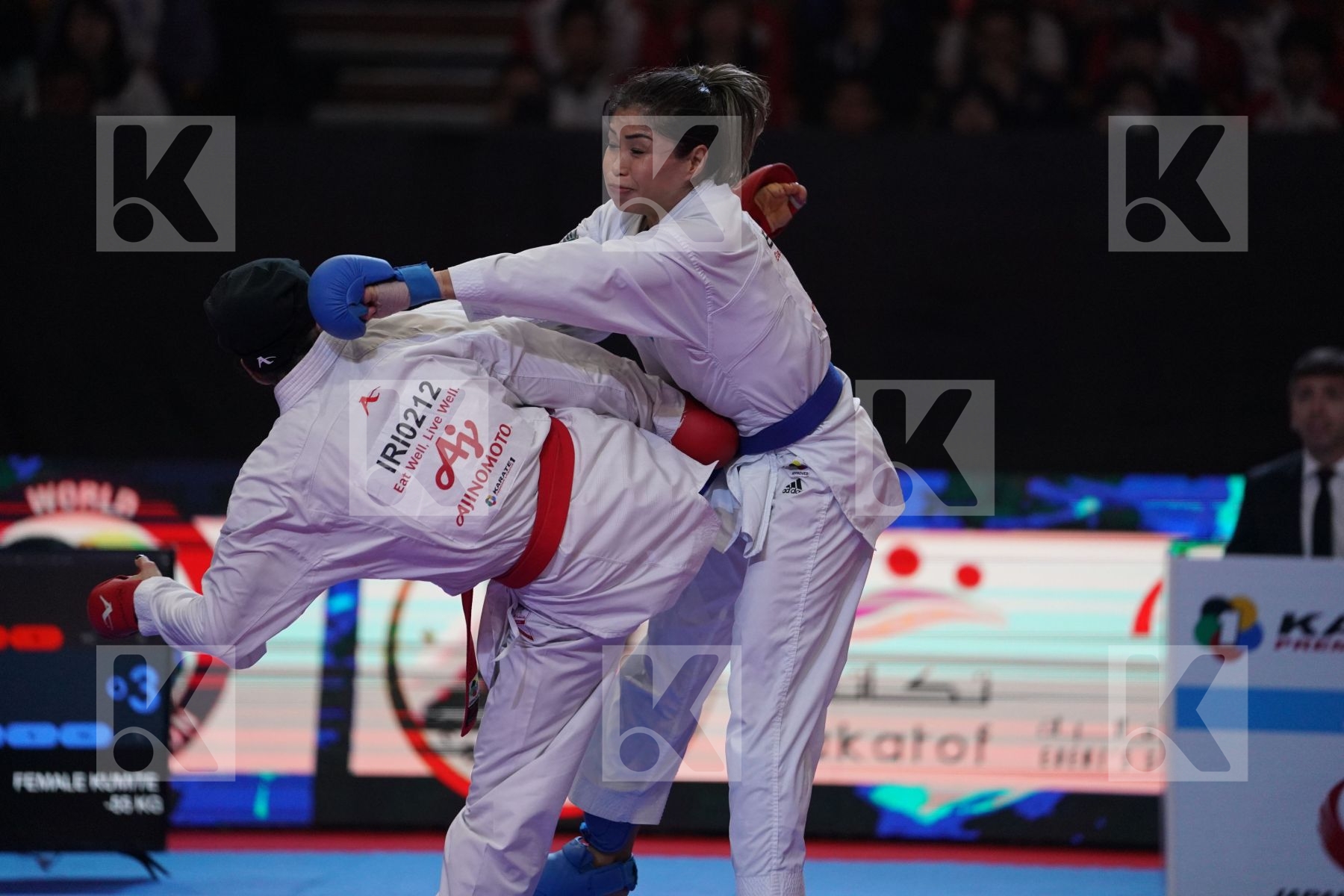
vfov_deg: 6.9
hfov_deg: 10.3
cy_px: 448
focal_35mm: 200
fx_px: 7466
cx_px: 672
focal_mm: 200
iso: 3200
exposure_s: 1/1000
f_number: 2.8
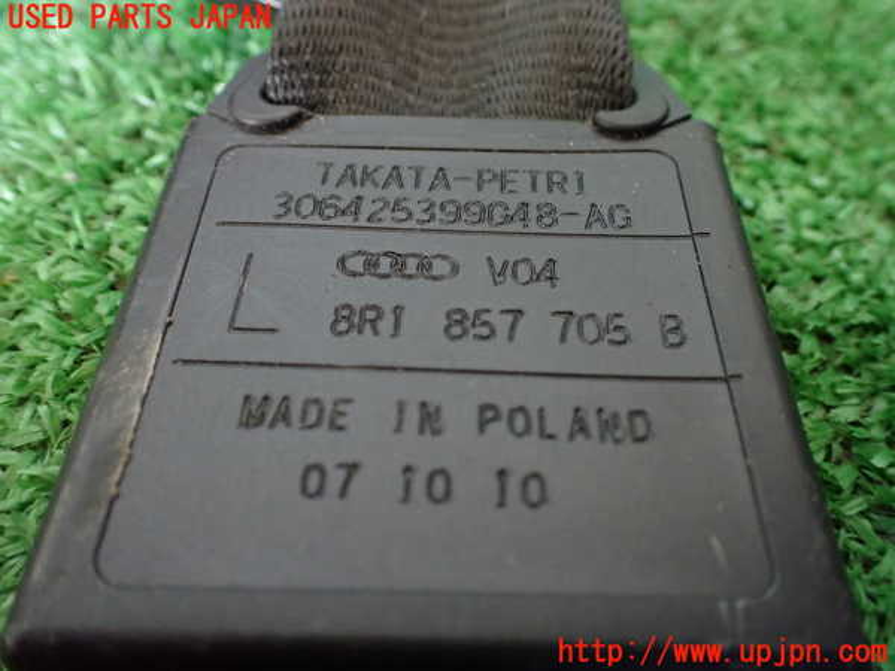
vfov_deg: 46.8
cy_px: 336
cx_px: 448
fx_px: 776
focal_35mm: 30
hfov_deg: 60.0
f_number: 2.3
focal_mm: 5.4
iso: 800
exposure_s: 1/80
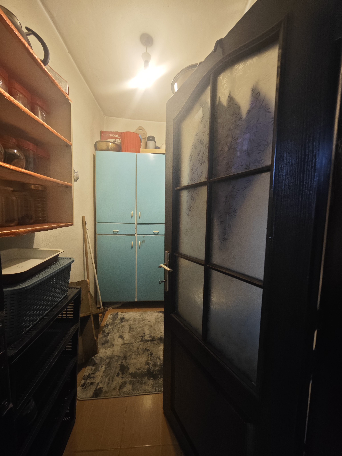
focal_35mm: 12
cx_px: 171
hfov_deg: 94.5
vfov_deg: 110.5
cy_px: 228
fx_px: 158
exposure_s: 1/25
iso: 640
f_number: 1.8
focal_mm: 2.03
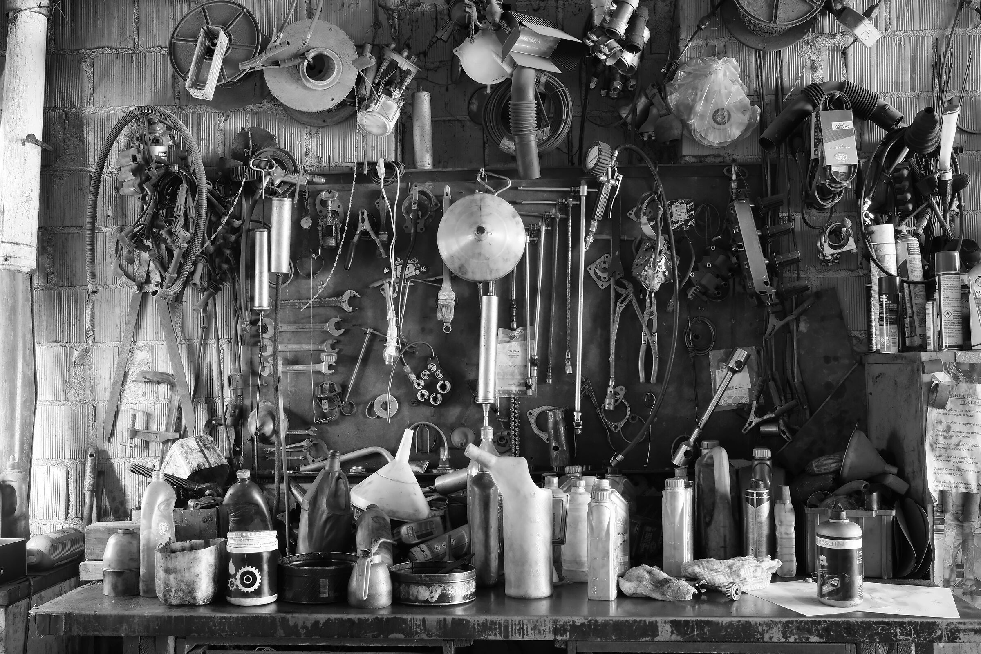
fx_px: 954
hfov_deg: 54.4
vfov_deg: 37.9
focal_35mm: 35
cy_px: 327
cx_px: 490
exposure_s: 1
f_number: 8
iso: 400
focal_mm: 23
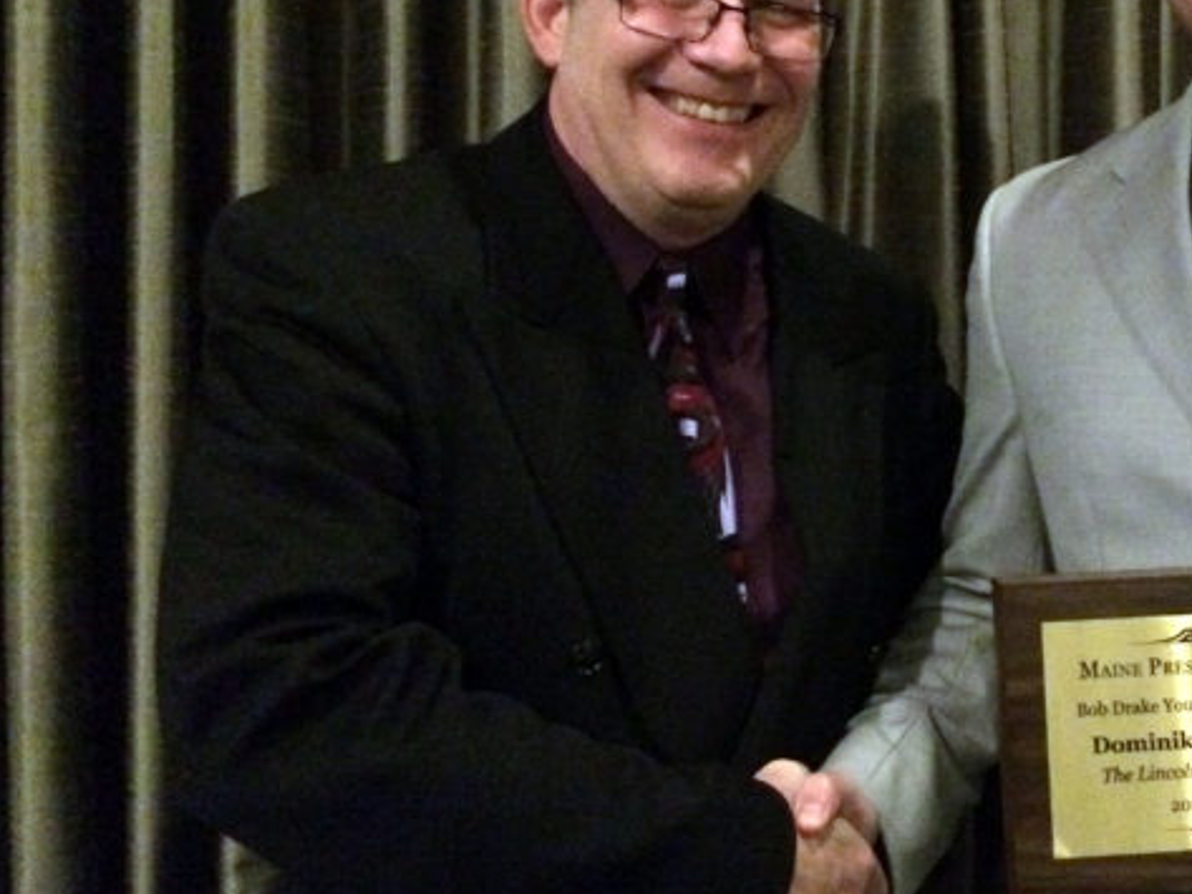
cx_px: 965
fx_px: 1688
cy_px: 345
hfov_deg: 37.4
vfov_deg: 29.6
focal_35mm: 49
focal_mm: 4.15
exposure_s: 1/15
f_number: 2.2
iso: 1000
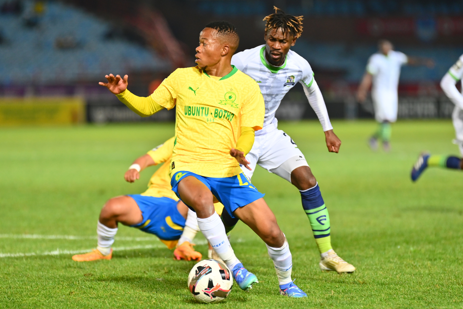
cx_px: 232
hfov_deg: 8.6
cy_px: 154
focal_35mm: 240
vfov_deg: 5.7
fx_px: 3087
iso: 1250
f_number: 2.8
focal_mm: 240
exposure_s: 1/1000
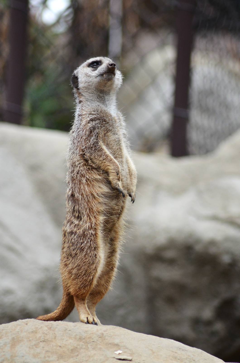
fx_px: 2938
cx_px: 120
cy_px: 182
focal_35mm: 292
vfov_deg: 7.1
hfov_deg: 4.7
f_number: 4.8
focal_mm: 195
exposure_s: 1/1000
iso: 800
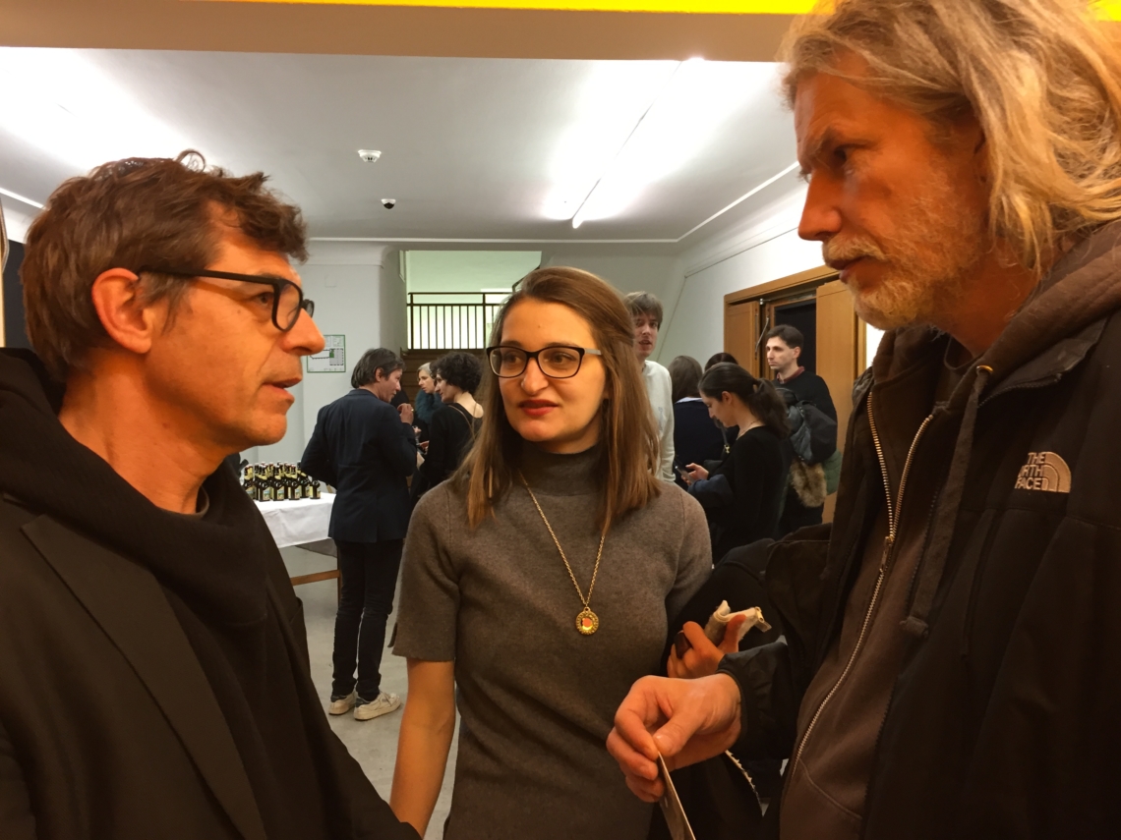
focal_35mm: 29
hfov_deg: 61.7
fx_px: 939
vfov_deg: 48.2
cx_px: 560
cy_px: 420
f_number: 2.2
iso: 125
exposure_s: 1/33
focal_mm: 4.15
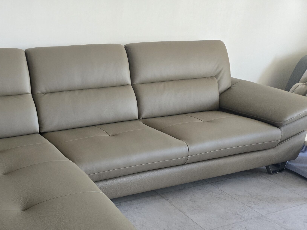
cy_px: 176
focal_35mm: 36
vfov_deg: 38.5
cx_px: 70
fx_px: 319
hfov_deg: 48.9
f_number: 1.8
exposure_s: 1/120
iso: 1000
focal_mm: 5.4
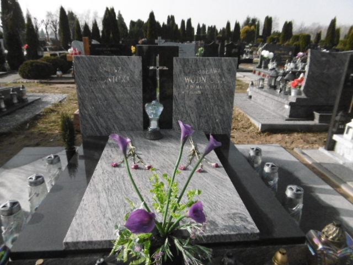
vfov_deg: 56.8
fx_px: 245
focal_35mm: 24
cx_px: 176
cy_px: 132
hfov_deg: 71.6
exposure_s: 1/1000
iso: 800
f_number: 7.8
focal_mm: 4.3
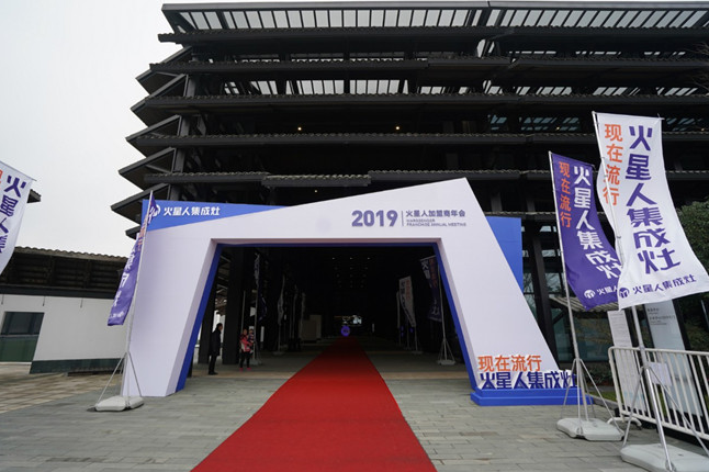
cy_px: 223
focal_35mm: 17
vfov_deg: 70.3
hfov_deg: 93.3
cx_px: 349
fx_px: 335
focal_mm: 16
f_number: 4.5
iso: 200
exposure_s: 1/160
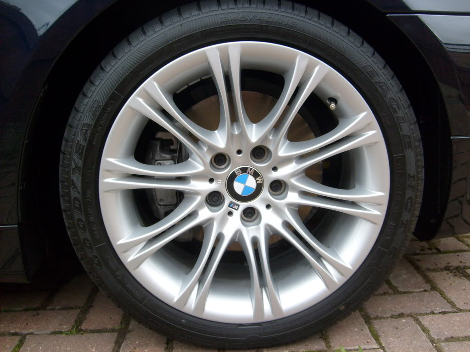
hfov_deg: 52.6
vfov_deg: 40.7
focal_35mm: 35
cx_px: 235
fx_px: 475
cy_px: 176
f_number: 2.8
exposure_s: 1/125
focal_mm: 5.8
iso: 80
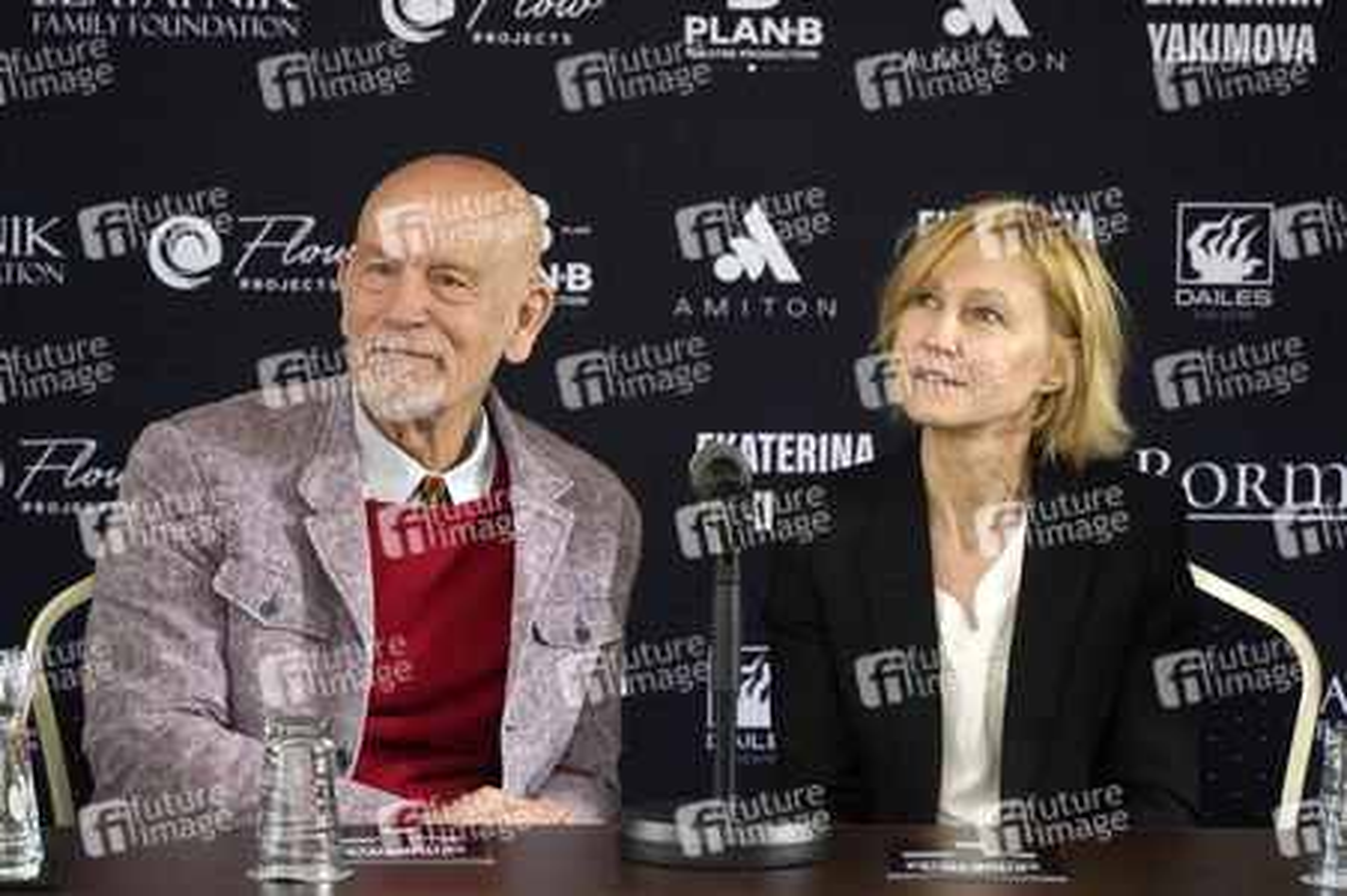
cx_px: 674
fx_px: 7478
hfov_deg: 10.3
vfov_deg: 6.9
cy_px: 448
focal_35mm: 200
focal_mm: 200
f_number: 5.6
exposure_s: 1/160
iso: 3200
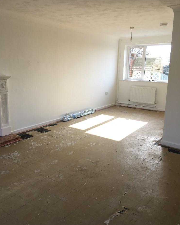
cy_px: 109
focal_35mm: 31
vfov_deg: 57.2
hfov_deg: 47.1
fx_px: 206
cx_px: 90
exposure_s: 1/132
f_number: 2.2
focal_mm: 4.15
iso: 25
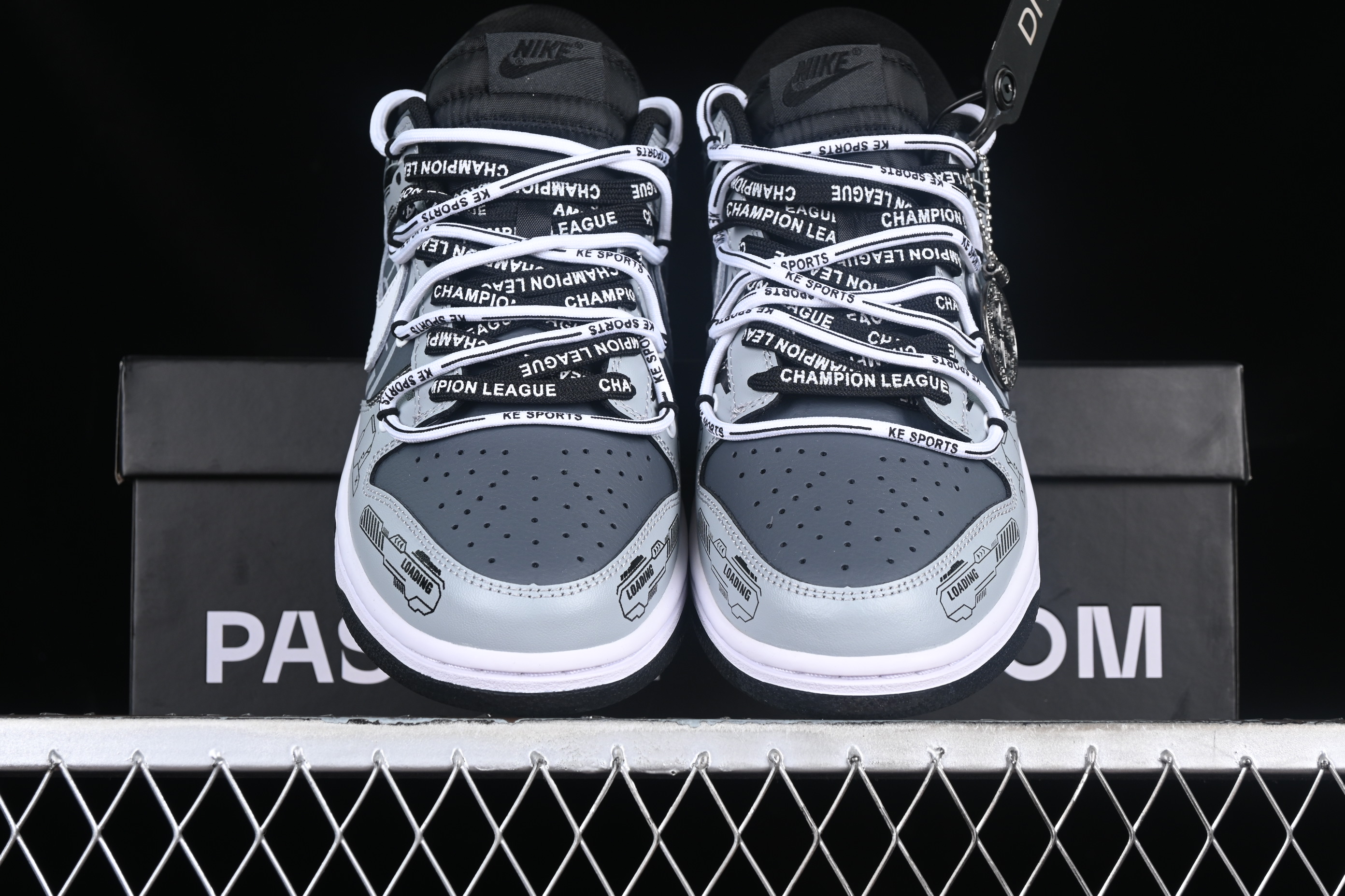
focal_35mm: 75
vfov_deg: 18.2
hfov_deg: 27.0
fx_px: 2802
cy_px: 448
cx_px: 672
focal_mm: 50
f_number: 7.1
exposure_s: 1/60
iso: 160
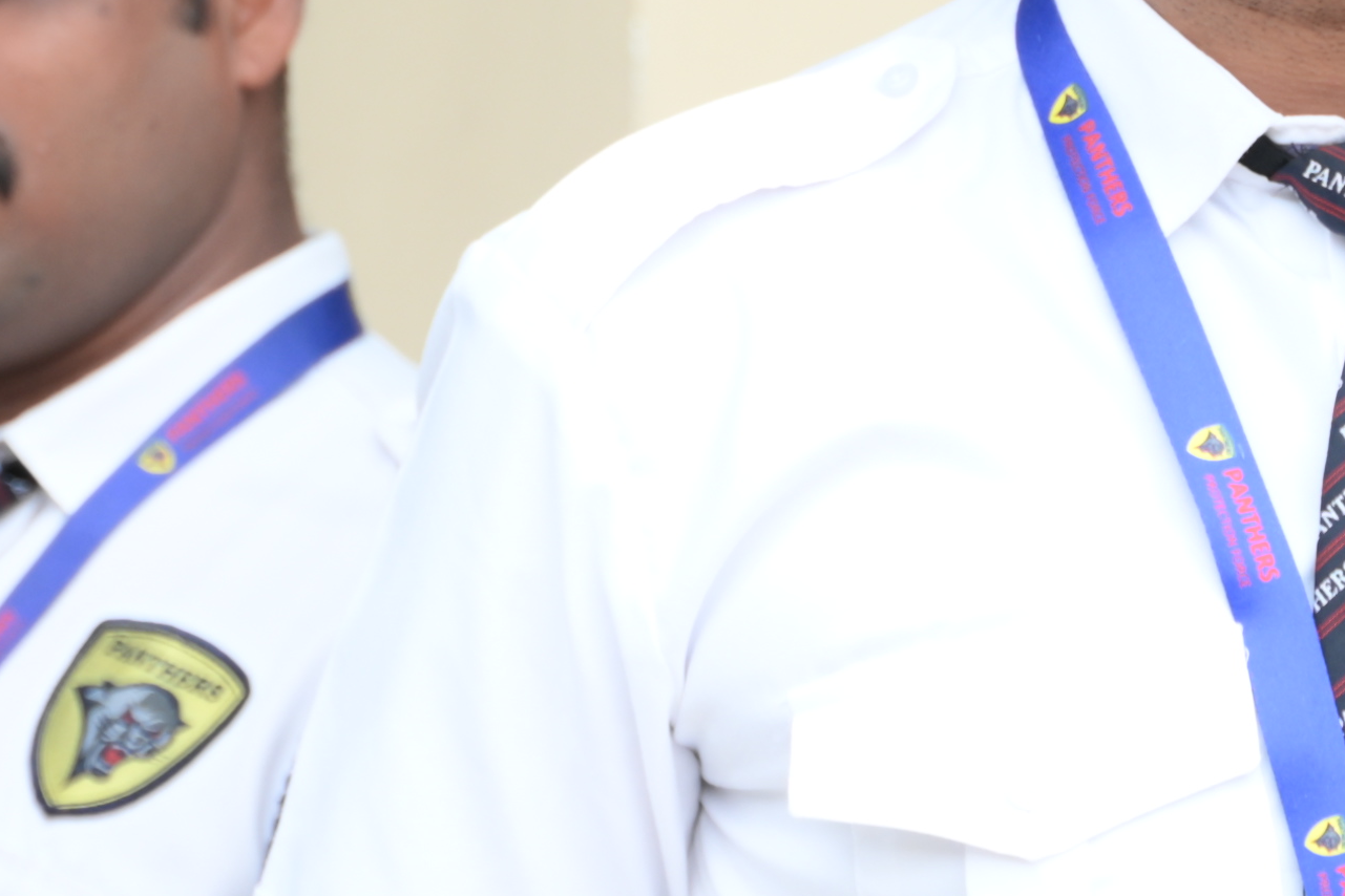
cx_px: 525
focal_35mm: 203
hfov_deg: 10.1
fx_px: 7584
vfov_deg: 6.8
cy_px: 407
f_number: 2.8
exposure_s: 1/500
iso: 160
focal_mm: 43
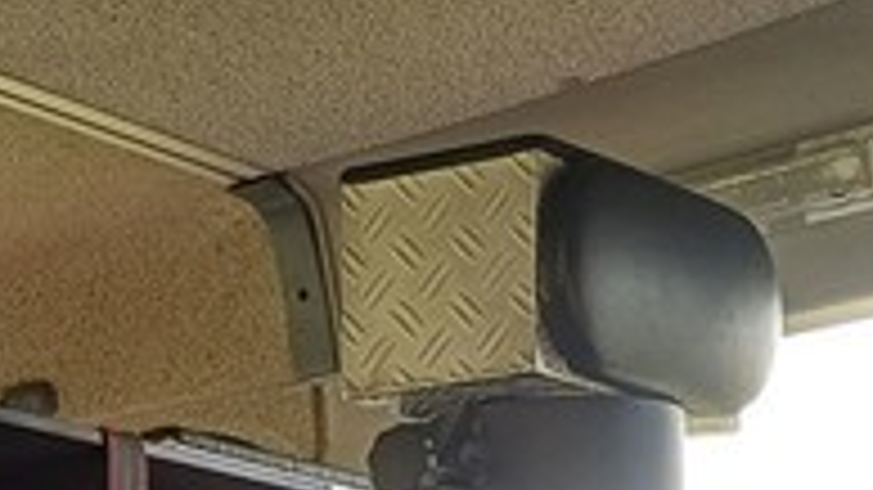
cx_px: 58
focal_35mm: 144
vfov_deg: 7.9
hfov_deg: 14.7
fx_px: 3332
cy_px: 1137
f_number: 1.8
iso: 50
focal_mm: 4.65
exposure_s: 1/100
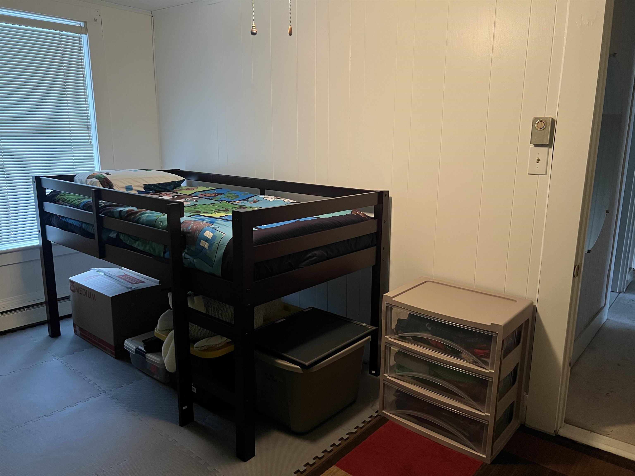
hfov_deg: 67.3
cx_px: 318
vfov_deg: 53.1
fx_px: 477
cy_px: 238
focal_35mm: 26
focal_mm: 5.7
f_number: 1.5
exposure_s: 1/60
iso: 500
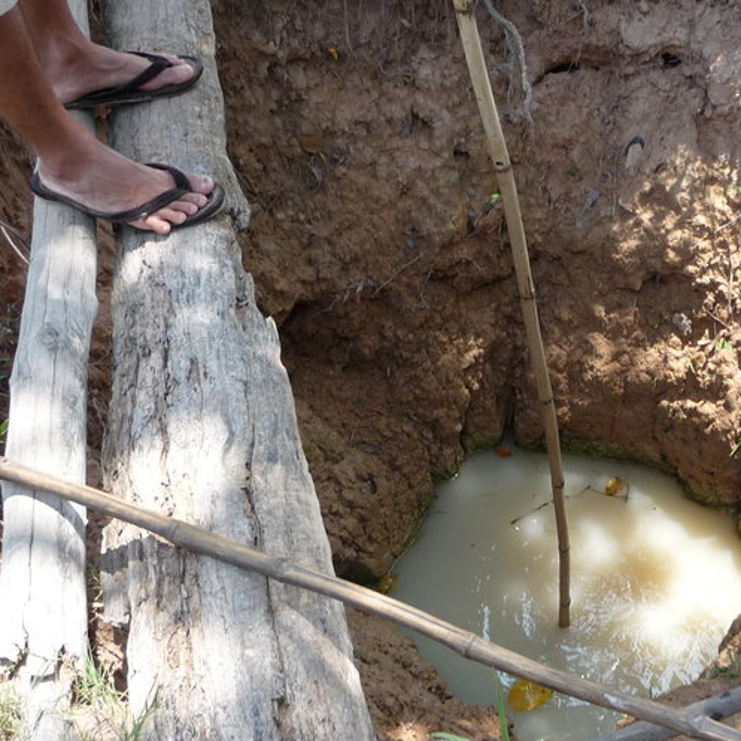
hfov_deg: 33.1
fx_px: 1235
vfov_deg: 33.4
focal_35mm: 51
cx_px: 489
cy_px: 346
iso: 100
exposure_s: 1/200
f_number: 3.3
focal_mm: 4.7
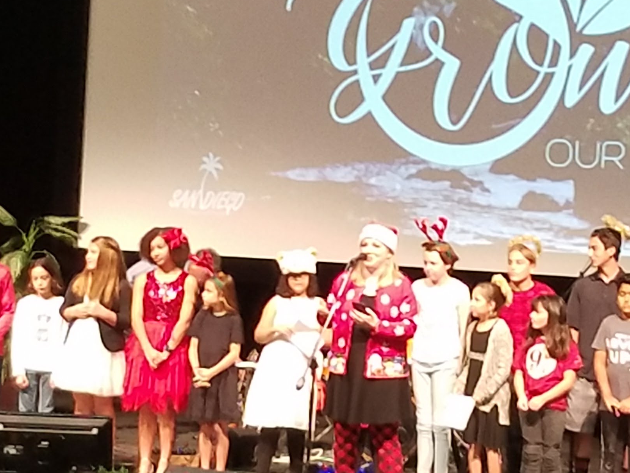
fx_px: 1183
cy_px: 104
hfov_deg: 29.8
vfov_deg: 22.3
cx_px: 343
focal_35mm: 65
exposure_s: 1/30
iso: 160
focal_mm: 4.2
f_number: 1.7
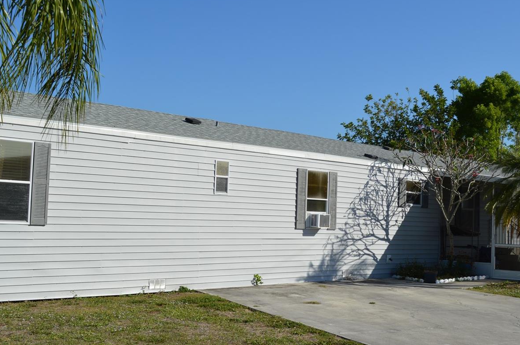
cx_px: 317
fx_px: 765
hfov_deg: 37.4
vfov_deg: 25.5
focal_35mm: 53
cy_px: 179
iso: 100
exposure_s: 1/320
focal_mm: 26
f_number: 9
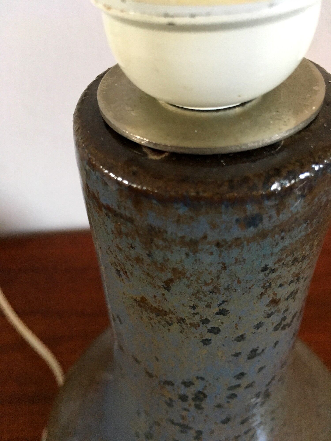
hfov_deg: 48.2
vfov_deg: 61.7
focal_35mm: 29
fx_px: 370
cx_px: 166
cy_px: 220
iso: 200
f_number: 2.2
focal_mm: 4.15
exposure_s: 1/25
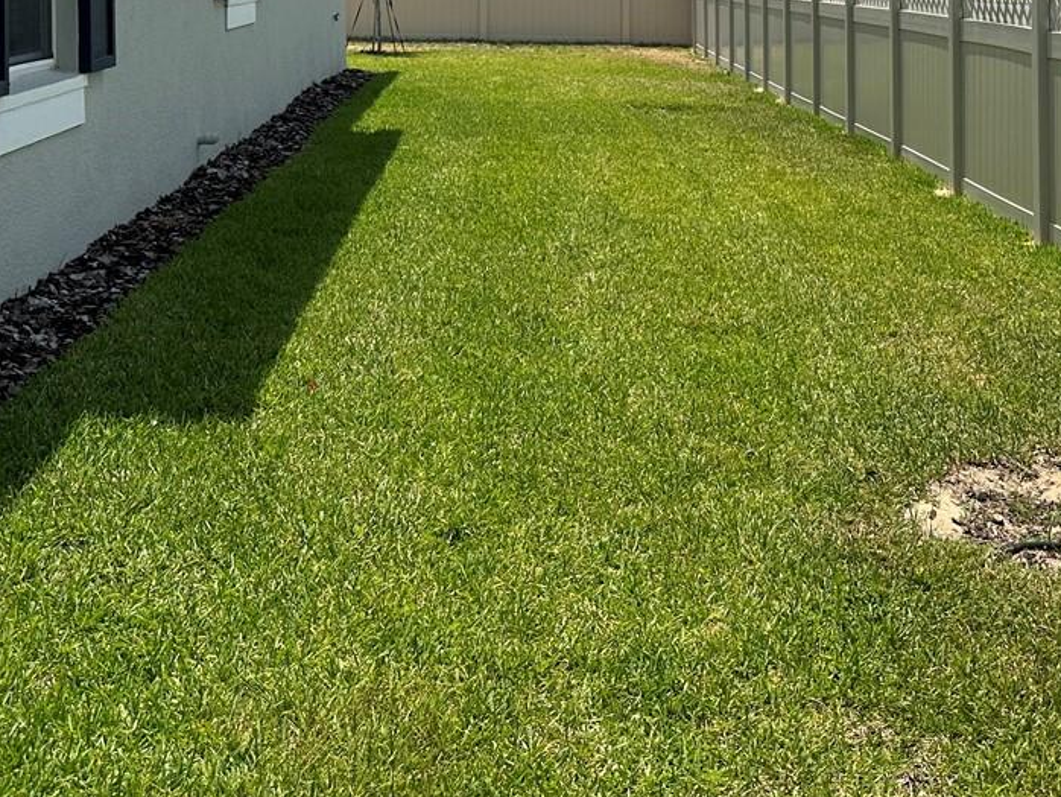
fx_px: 1686
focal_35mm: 55
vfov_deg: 25.1
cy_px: -27
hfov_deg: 34.4
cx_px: 765
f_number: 1.78
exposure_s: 1/8197
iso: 80
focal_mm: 6.86
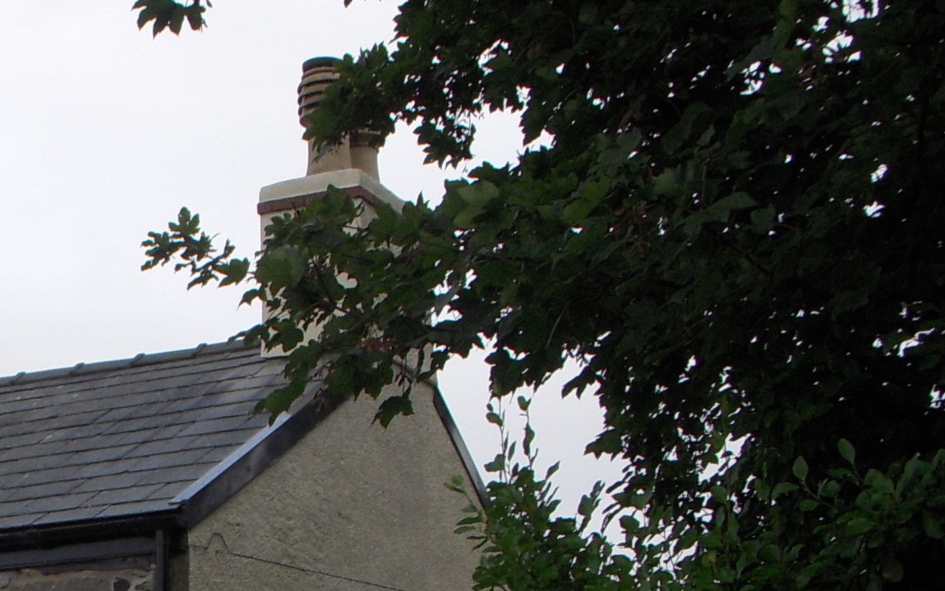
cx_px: -180
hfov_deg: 20.1
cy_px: 693
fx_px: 2498
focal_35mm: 97
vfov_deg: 13.2
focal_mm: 6.3
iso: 100
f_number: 3.3
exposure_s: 1/250
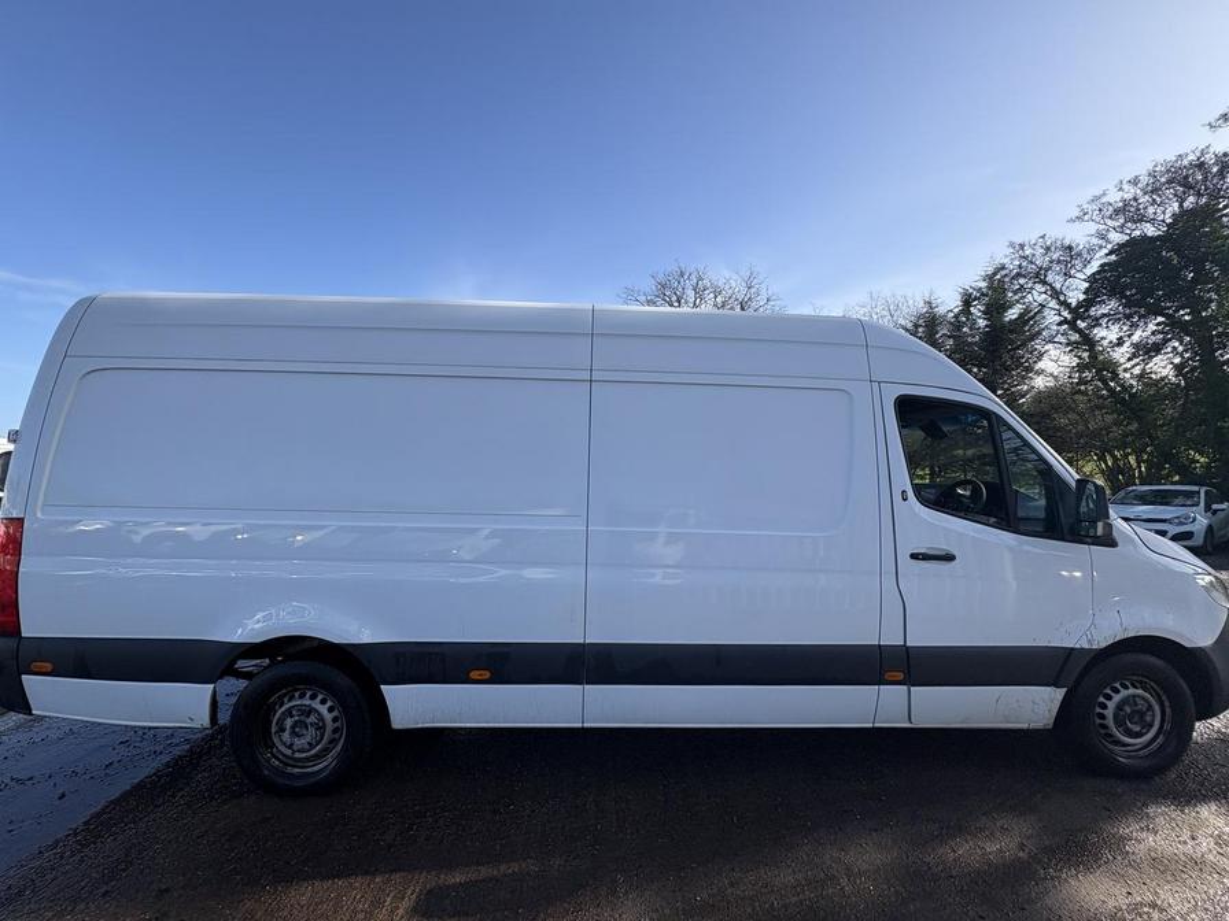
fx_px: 497
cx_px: 614
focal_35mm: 14
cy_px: 460
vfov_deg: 85.7
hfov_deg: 102.1
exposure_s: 1/1178
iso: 40
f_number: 2.2
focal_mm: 2.22
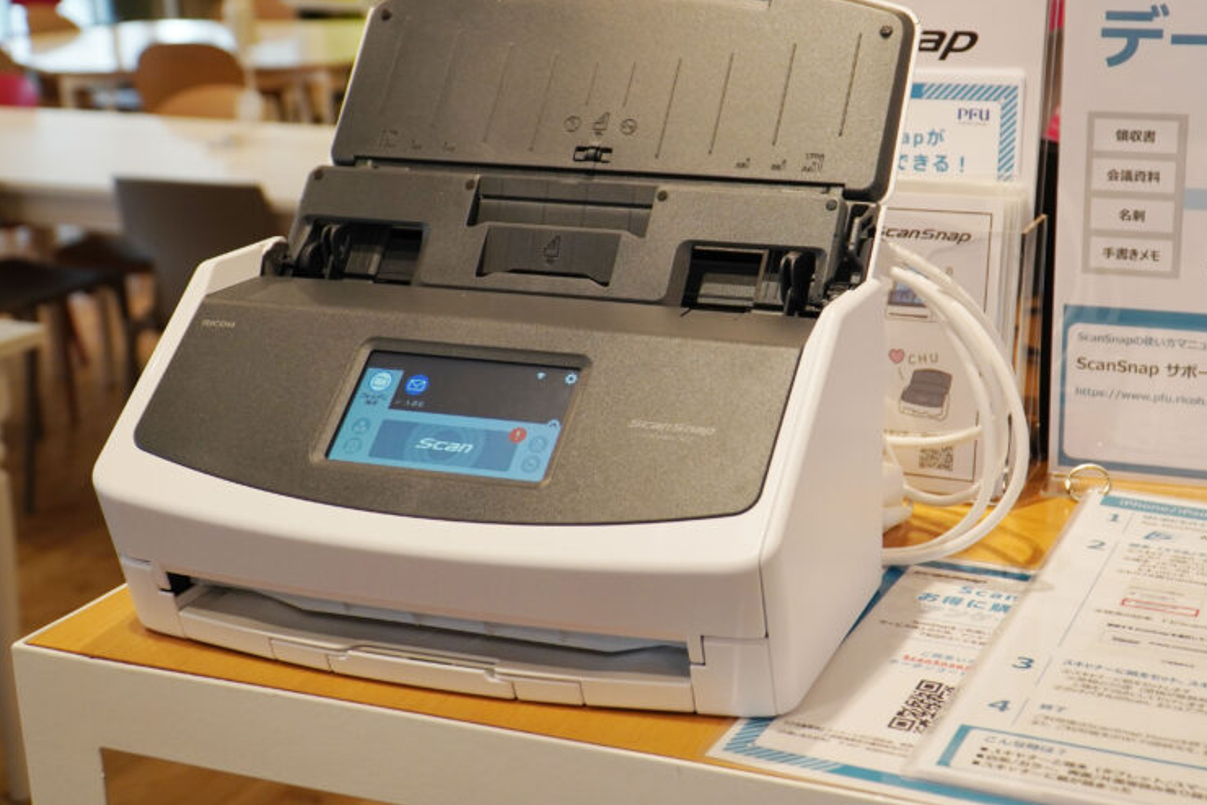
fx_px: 1599
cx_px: 810
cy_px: 332
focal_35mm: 48
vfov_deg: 28.2
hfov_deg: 40.8
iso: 500
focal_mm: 23
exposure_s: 1/160
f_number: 4
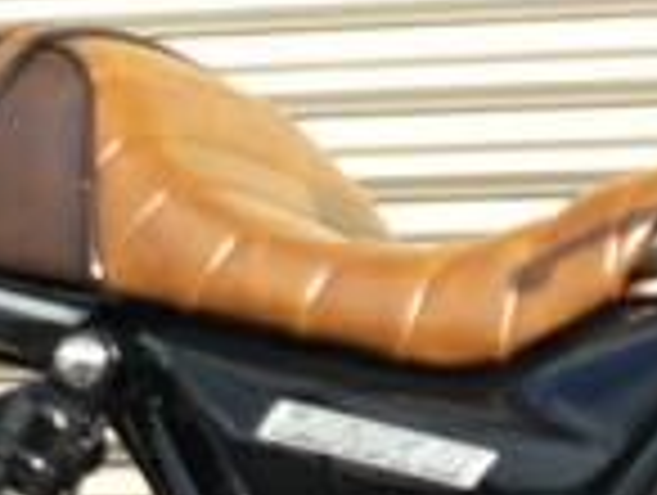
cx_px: 774
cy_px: 819
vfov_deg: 5.1
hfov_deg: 6.8
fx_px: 5494
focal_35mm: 289
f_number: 3
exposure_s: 1/500
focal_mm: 6.8
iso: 100
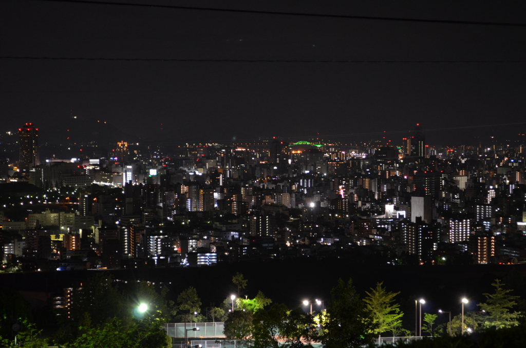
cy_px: 174
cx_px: 263
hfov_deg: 24.7
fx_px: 1203
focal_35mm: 82
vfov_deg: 16.5
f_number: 5.6
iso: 800
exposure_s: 1/2
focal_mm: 55
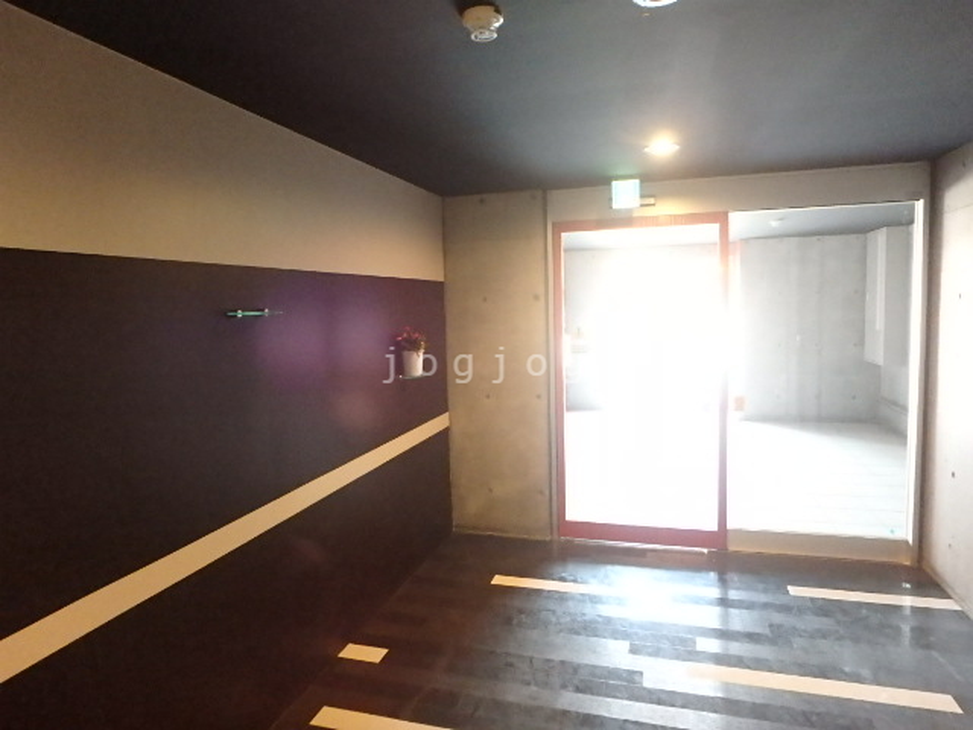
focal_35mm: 21
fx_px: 590
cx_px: 486
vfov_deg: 63.4
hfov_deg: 79.0
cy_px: 365
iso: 1250
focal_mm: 3.7
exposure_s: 1/25
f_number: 3.5
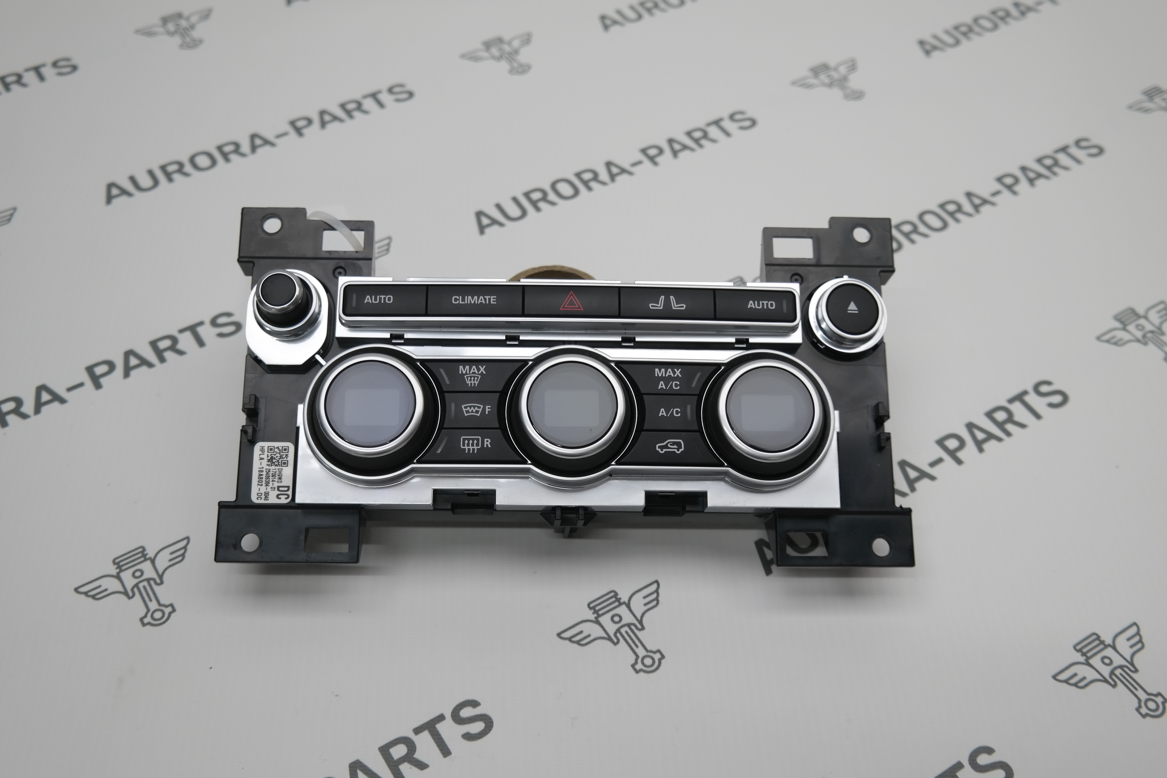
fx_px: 1232
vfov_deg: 35.1
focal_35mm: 38
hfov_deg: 50.7
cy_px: 389
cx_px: 584
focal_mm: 25
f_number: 4
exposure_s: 1/100
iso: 200
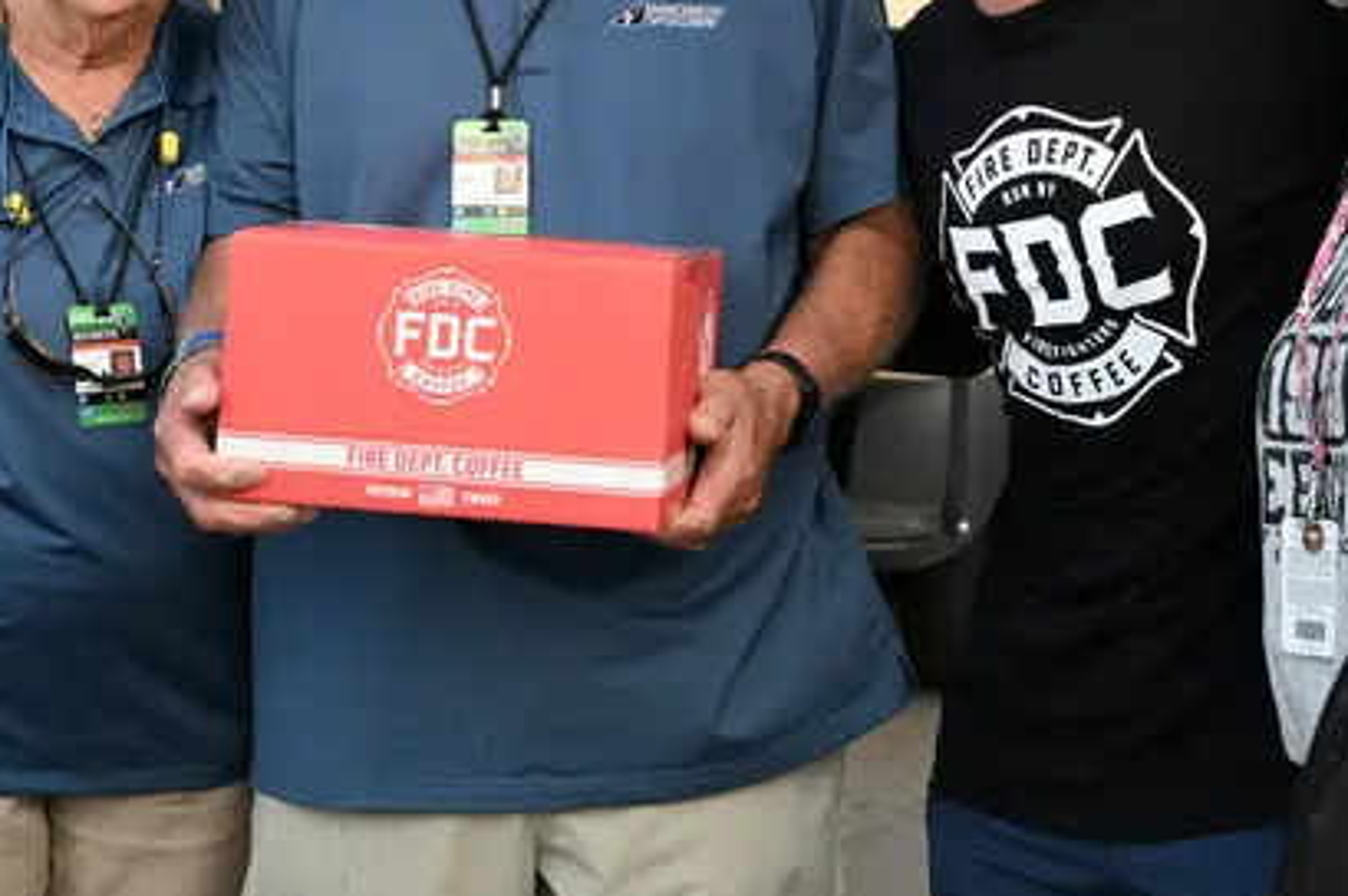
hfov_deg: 20.6
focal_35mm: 99
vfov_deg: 13.7
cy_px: 59
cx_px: 857
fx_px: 3704
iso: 400
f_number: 5.6
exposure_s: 1/200
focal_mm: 52
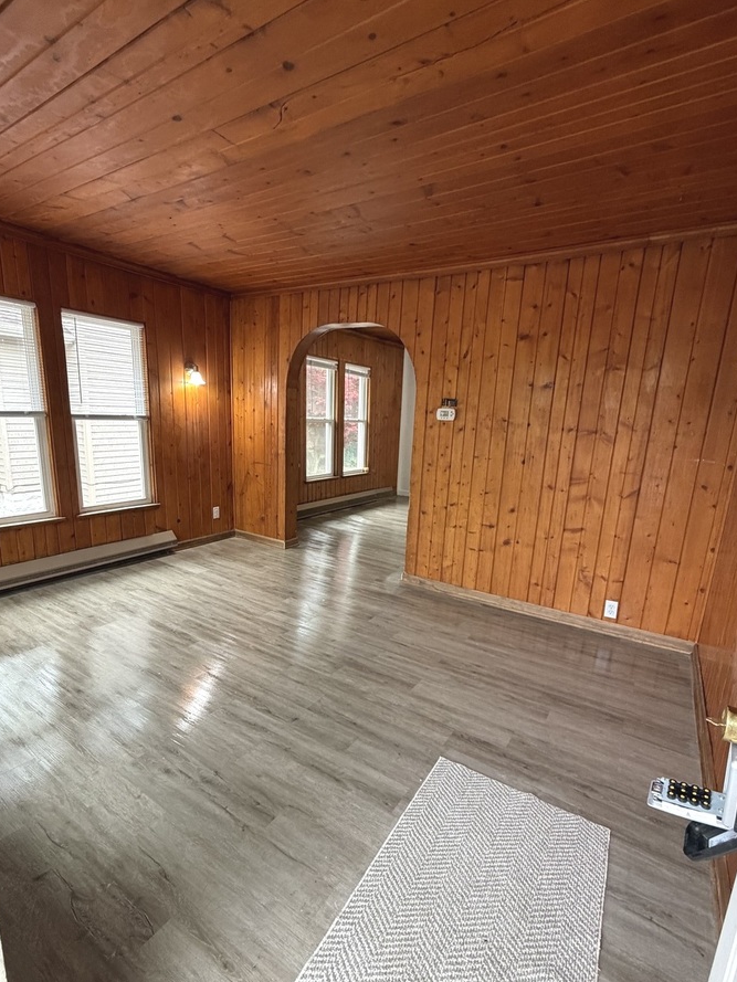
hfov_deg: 74.5
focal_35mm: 17
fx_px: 482
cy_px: 525
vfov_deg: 90.9
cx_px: 331
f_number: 2.2
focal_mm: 2.22
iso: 320
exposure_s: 1/60
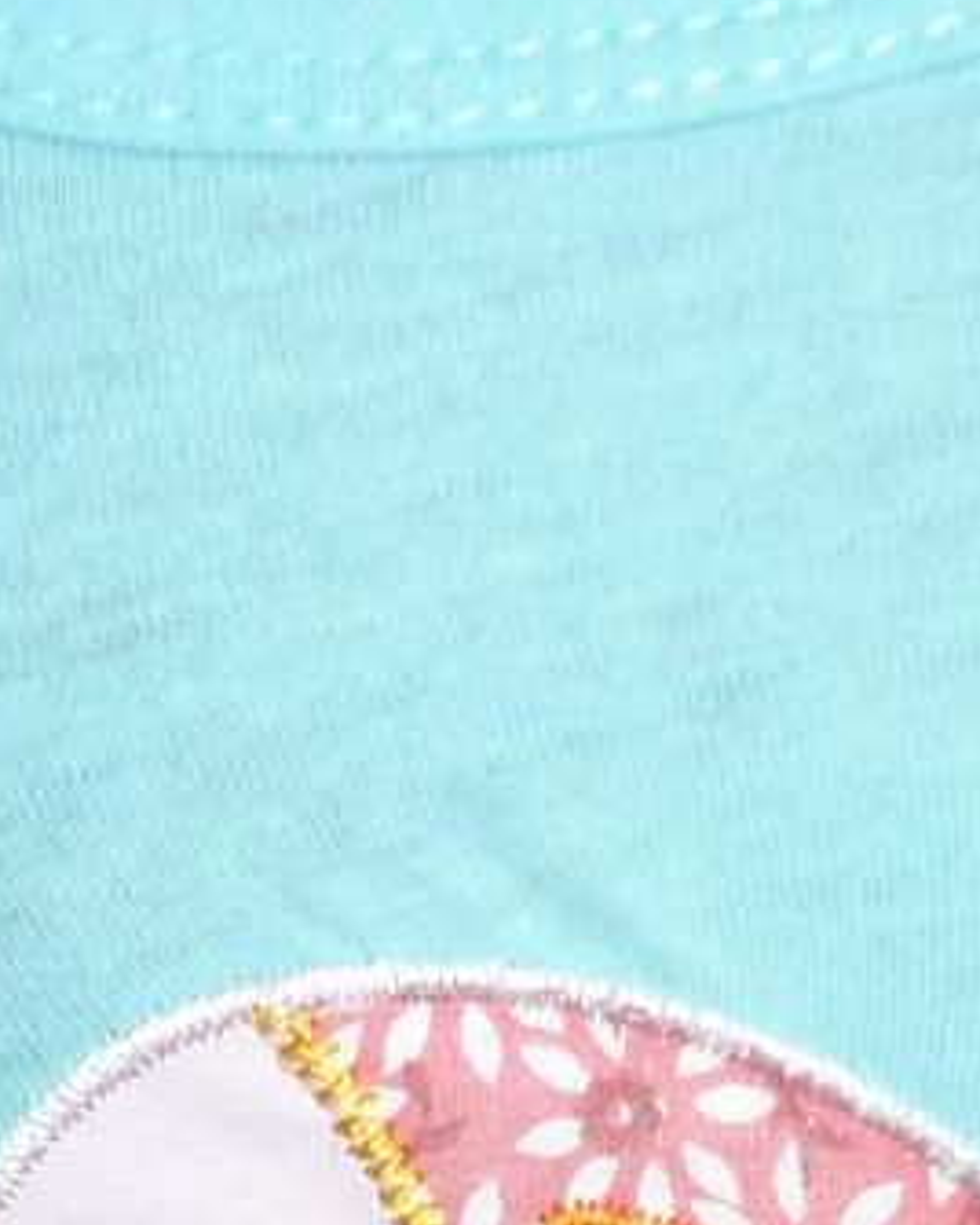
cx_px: 408
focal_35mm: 128
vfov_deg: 14.2
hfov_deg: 12.1
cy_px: 1770
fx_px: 4641
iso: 100
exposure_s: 1/30
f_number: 2.8
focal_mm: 5.5
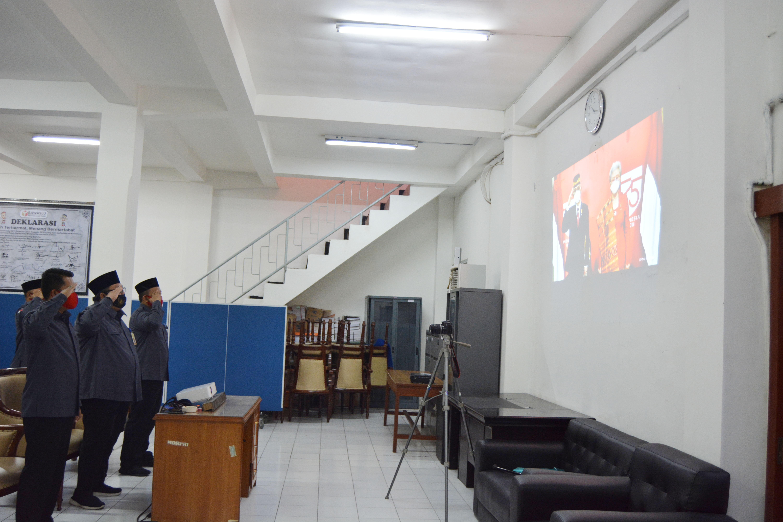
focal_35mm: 33
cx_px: 392
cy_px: 261
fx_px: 718
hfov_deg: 57.2
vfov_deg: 40.0
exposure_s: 1/50
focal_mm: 22
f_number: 3.5
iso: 800
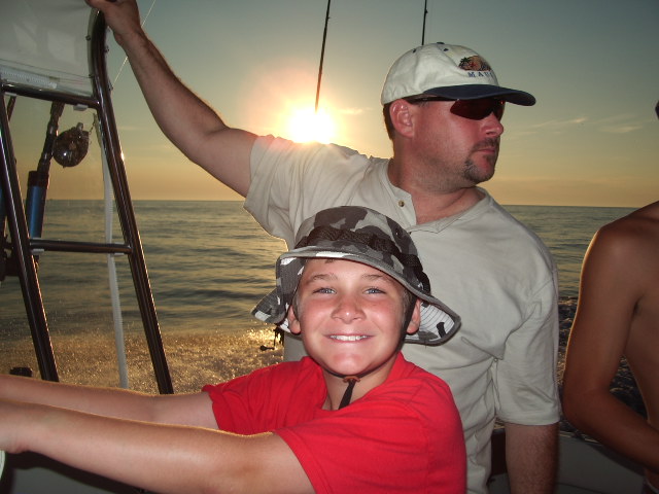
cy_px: 247
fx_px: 666
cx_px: 330
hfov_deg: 52.6
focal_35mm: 35
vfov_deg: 40.7
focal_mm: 5.8
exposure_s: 1/1000
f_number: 4.3
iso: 50
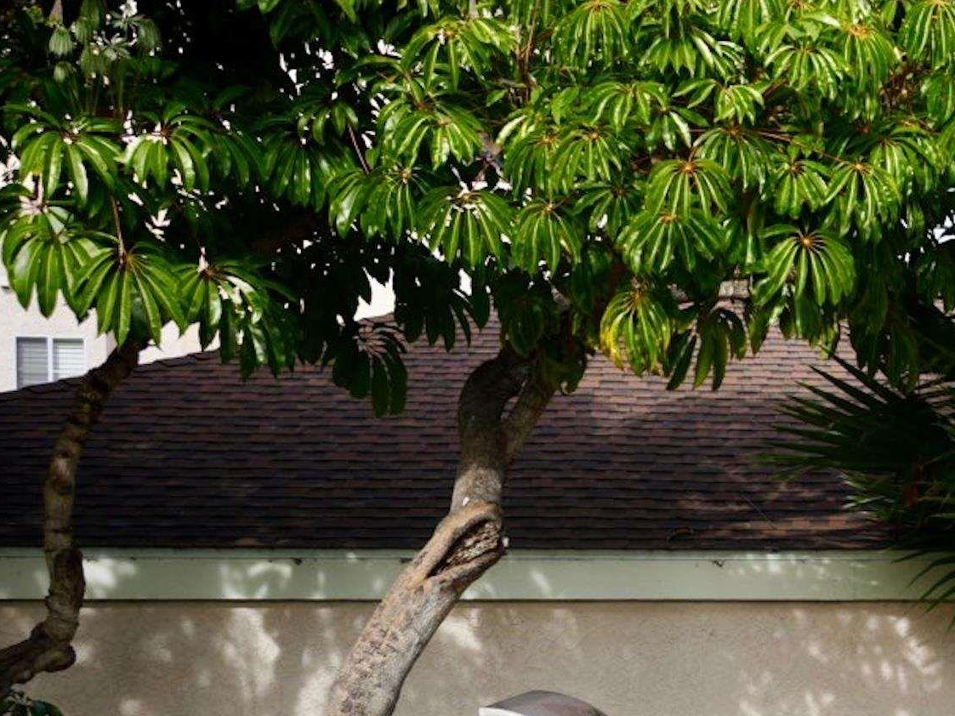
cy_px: 636
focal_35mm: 90
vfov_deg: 16.2
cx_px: 1131
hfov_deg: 20.4
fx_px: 2483
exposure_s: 1/320
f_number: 5.6
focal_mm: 35
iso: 100
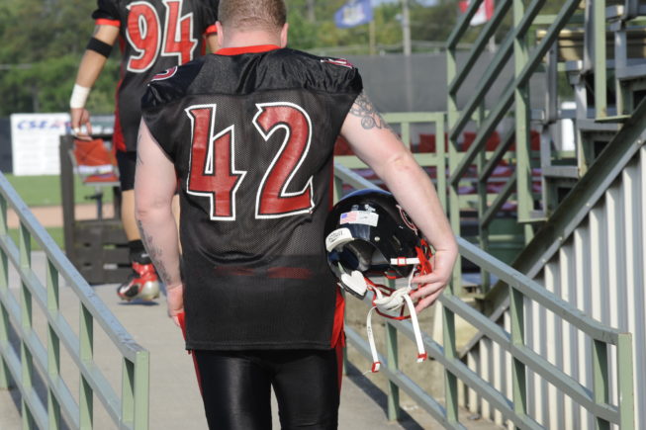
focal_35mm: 200
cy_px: 215
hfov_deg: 10.3
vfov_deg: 6.9
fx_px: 3588
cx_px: 323
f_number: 14
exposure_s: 1/250
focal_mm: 200
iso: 400
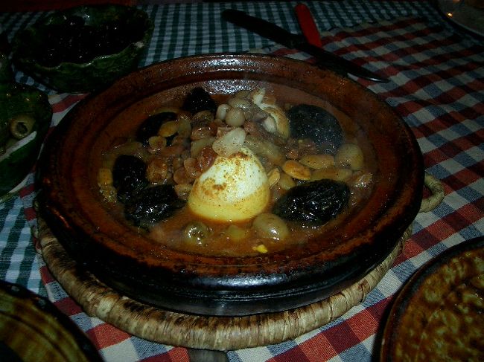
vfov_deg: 40.7
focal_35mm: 35
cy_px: 181
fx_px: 489
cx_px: 242
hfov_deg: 52.6
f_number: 2.6
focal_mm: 5.8
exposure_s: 1/40
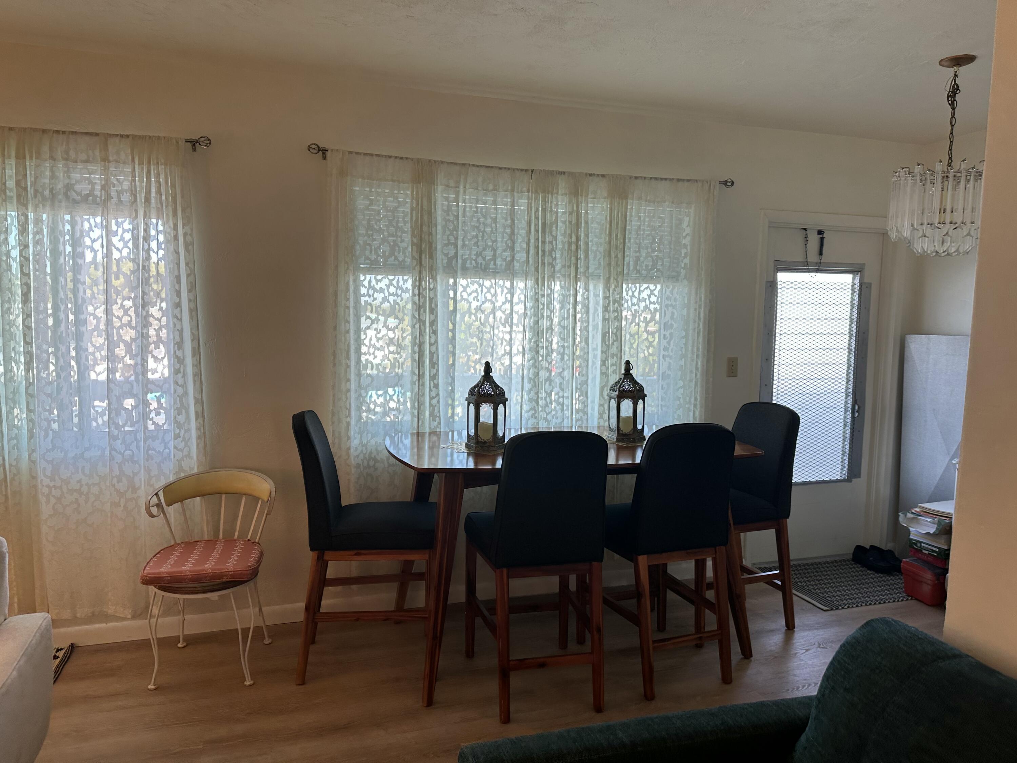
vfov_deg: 56.8
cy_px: 382
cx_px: 508
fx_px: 705
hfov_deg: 71.6
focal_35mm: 24
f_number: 1.78
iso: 80
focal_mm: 6.86
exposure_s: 1/120
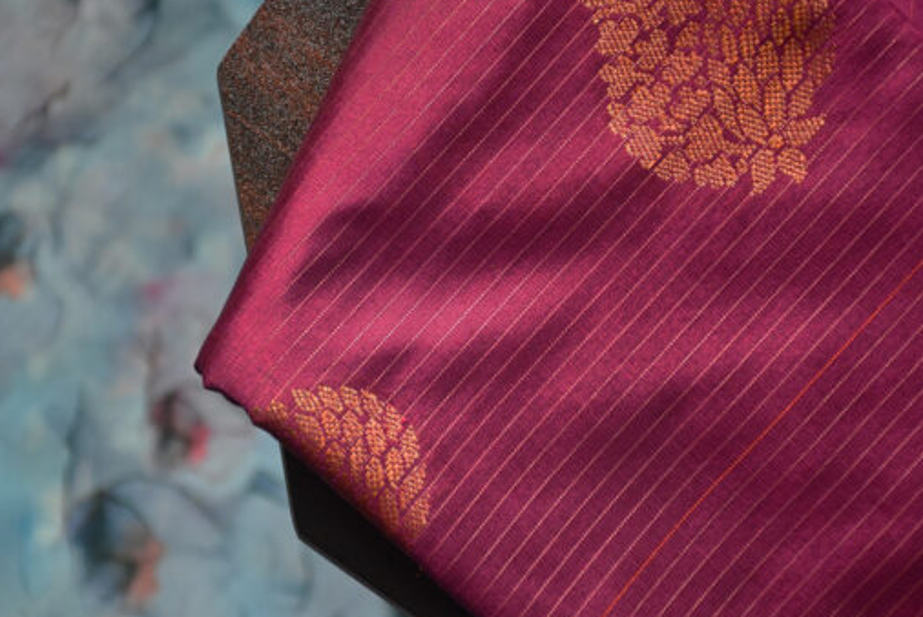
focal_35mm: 160
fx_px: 4104
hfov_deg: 12.8
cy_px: 308
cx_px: 438
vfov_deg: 8.6
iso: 3200
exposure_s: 1/80
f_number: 5.3
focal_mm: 90
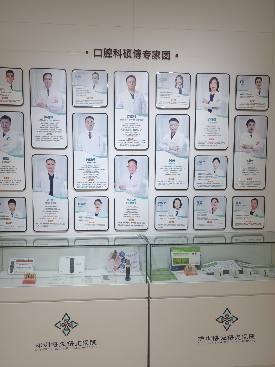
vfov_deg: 69.4
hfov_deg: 54.8
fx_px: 265
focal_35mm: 25
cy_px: 190
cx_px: 127
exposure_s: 1/100
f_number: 1.57
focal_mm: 5.6
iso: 125
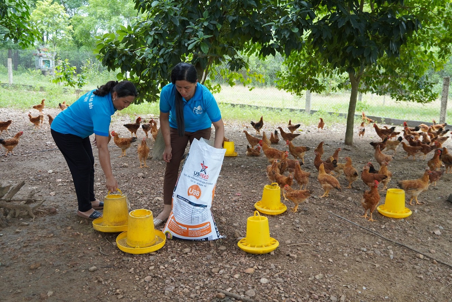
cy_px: 151
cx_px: 226
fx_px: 433
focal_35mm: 34
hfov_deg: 55.1
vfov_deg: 38.4
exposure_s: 1/160
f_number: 4
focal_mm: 23
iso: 400
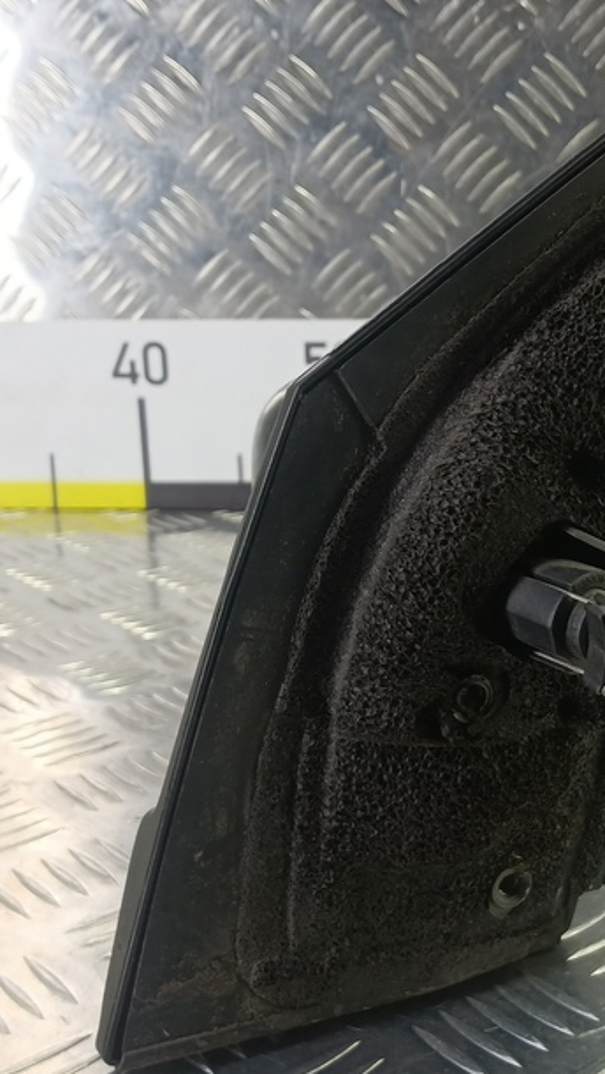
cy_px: 580
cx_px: 447
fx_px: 1197
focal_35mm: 42
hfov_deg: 28.0
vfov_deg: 48.3
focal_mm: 4.11
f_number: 1.6
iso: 153
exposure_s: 1/50
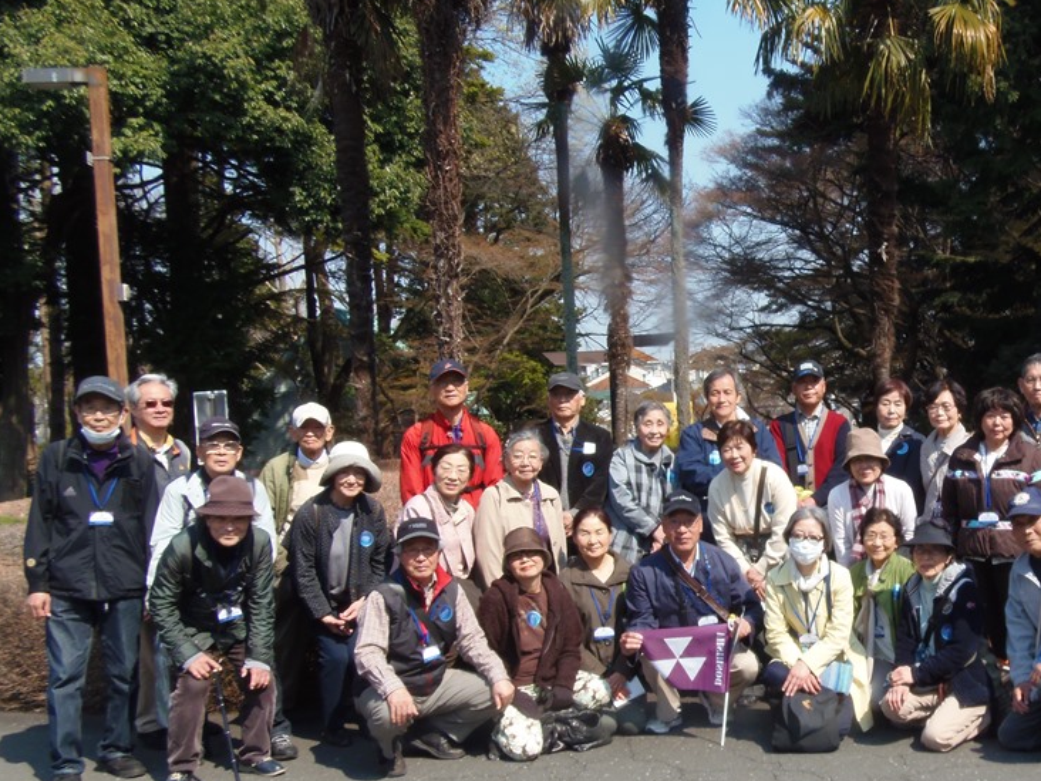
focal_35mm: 42
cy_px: 501
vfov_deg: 34.1
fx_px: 1263
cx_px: 703
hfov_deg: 44.1
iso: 64
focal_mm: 5.5
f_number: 3.2
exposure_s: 1/125
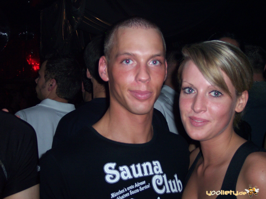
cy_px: 100
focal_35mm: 51
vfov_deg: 28.6
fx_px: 392
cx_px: 133
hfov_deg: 37.5
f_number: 3.4
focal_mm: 10.7
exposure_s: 1/30
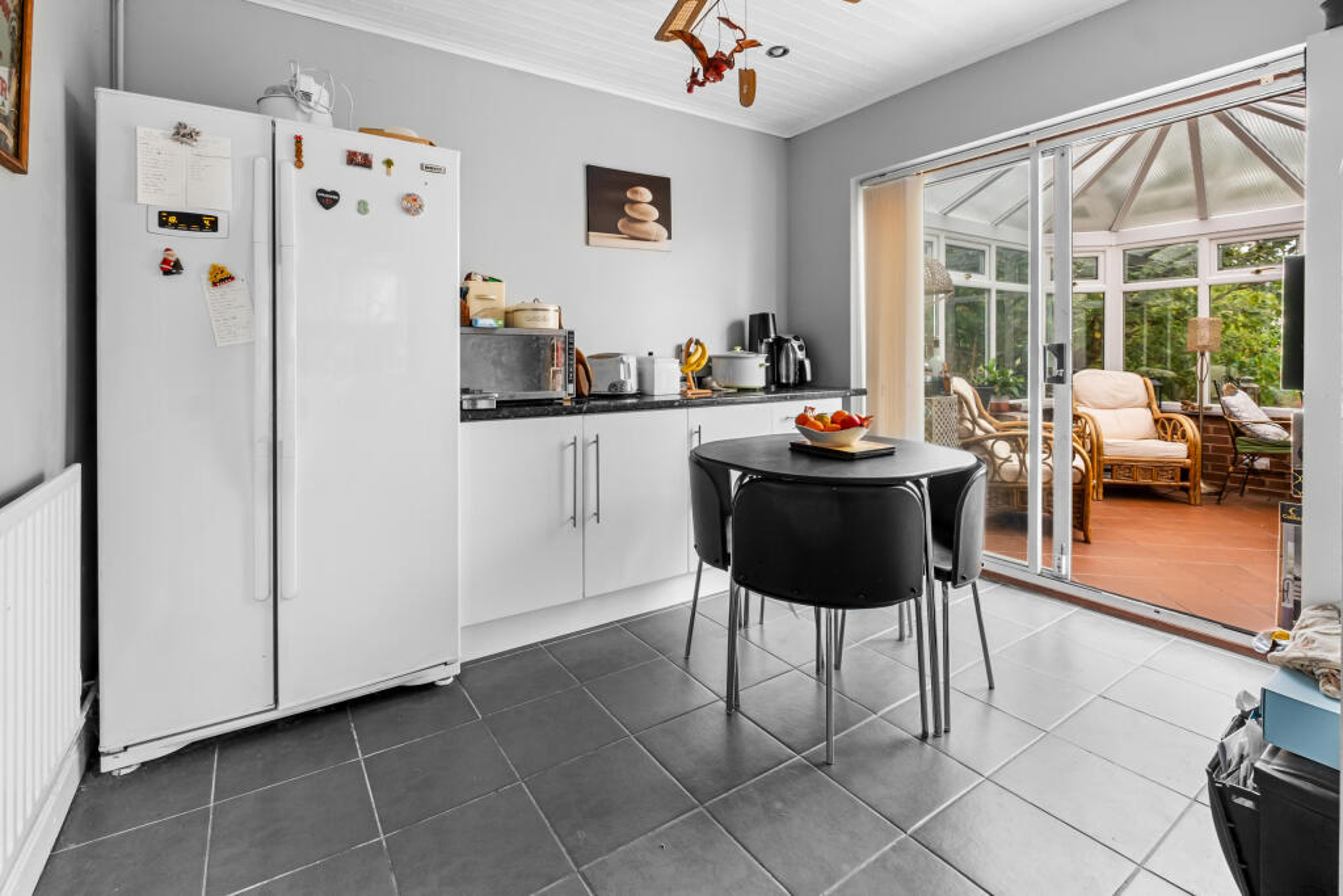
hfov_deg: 100.4
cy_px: 448
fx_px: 560
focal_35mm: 15
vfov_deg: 77.3
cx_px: 672
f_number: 8
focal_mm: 10
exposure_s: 1.5
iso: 160
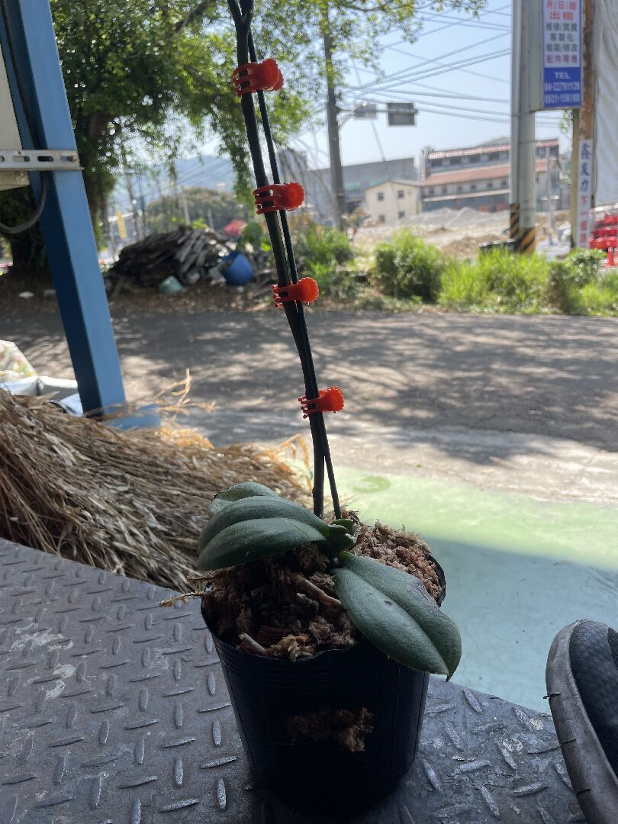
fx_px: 619
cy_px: 412
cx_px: 309
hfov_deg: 53.1
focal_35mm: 26
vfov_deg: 67.3
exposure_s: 1/1092
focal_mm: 4.2
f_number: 1.6
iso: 32
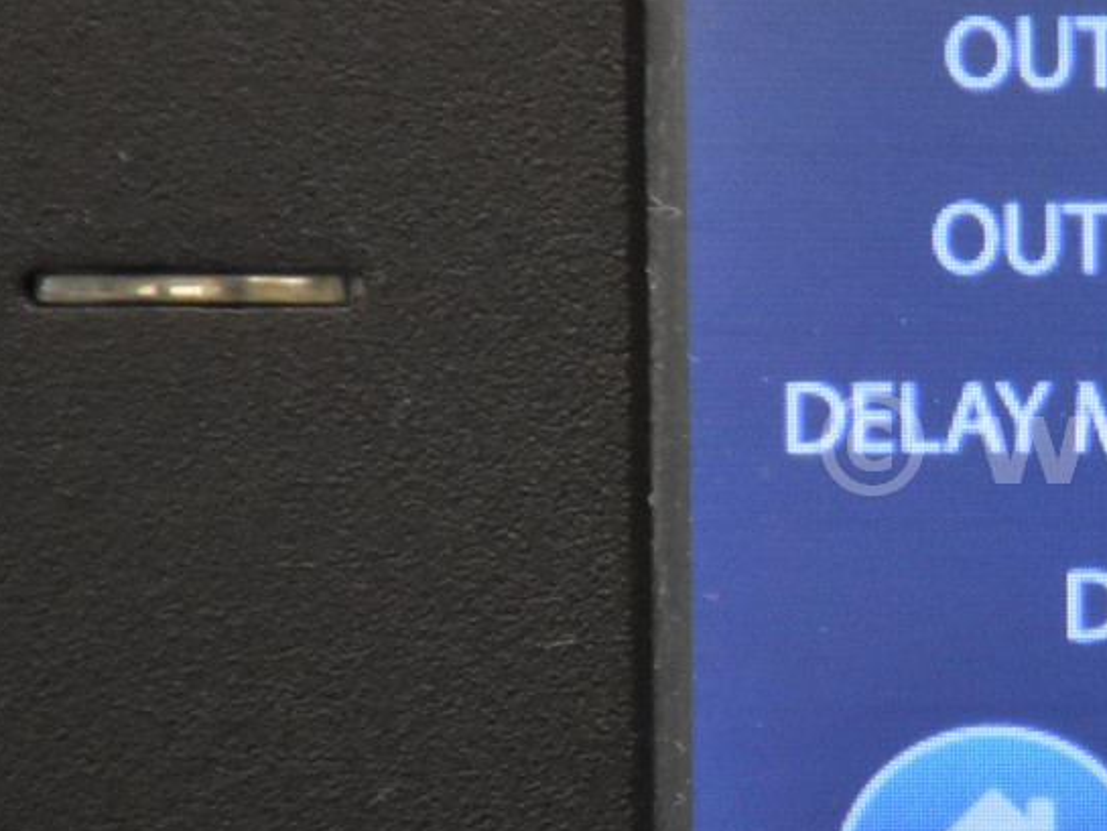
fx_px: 21303
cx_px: 1651
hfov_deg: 3.0
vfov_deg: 2.2
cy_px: 435
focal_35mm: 666
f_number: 5.6
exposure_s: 1/125
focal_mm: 140
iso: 2200
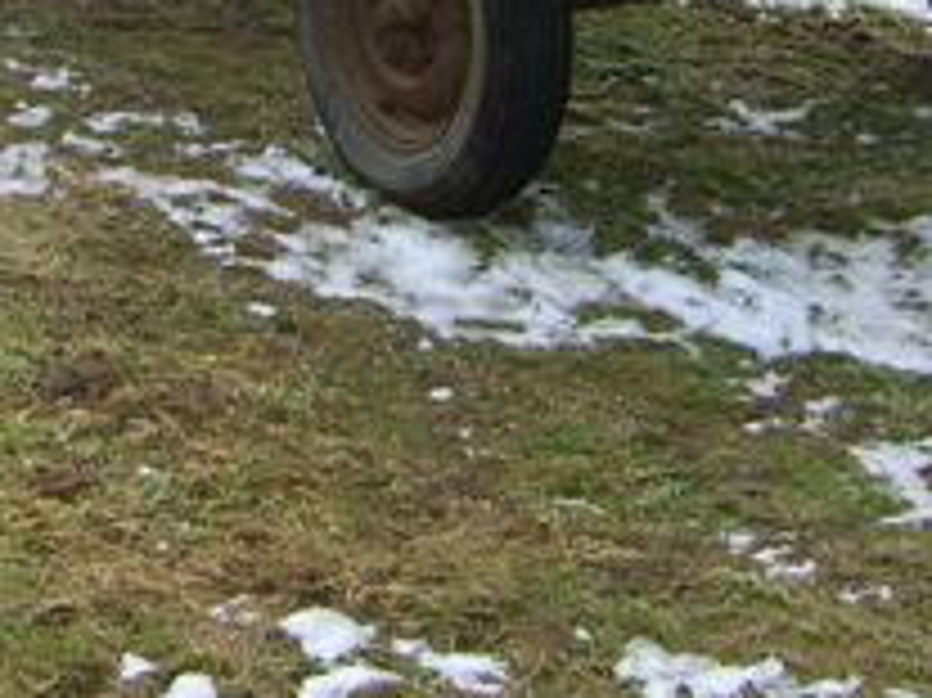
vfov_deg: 10.2
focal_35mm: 141
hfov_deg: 13.8
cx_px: 0
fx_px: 3794
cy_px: -297
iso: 50
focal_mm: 7.8
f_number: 6.4
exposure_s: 1/125
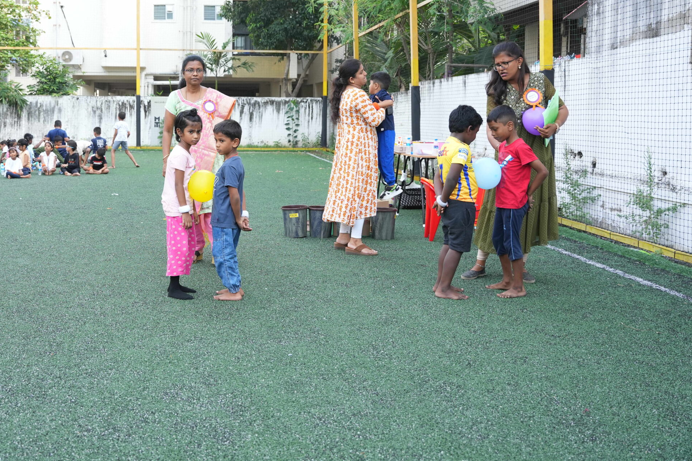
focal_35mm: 40
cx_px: 235
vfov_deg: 33.1
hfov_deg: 47.6
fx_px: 771
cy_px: 169
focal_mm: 30.1
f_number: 3.5
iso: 1000
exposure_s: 1/400
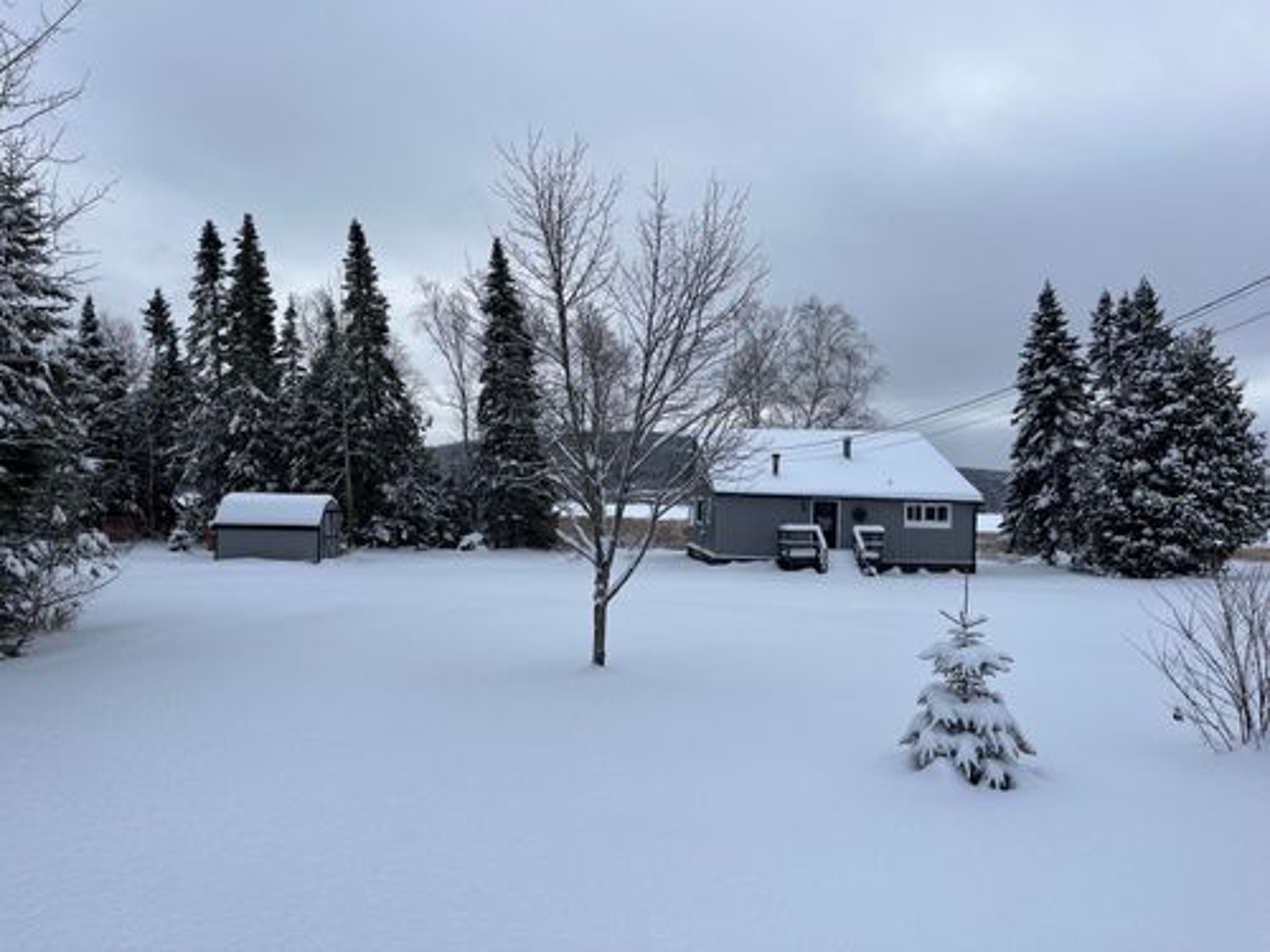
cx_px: 635
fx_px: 954
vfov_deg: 53.1
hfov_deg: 67.3
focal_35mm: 26
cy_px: 476
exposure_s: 1/4016
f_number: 1.6
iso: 50
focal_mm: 5.1
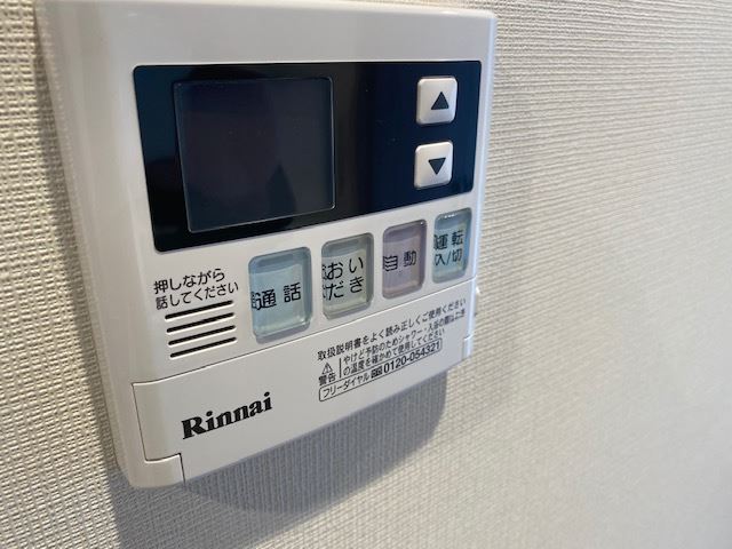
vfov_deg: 53.1
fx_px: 550
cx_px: 366
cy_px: 274
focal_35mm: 26
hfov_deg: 67.3
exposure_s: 1/100
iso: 125
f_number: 1.8
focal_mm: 4.25
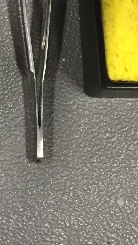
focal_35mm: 107
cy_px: -23
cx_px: -105
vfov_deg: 19.2
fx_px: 696
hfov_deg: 10.7
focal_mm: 4.15
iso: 160
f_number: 2.2
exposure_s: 1/30
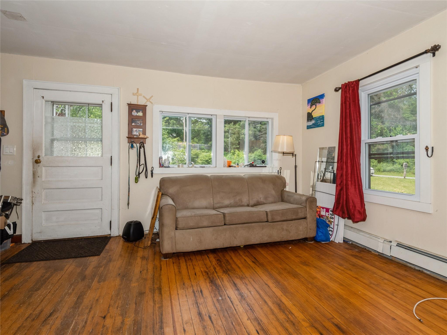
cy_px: 168
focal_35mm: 18
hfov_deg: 87.8
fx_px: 232
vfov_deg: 71.6
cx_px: 224
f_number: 8
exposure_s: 1/80
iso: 200
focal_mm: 9
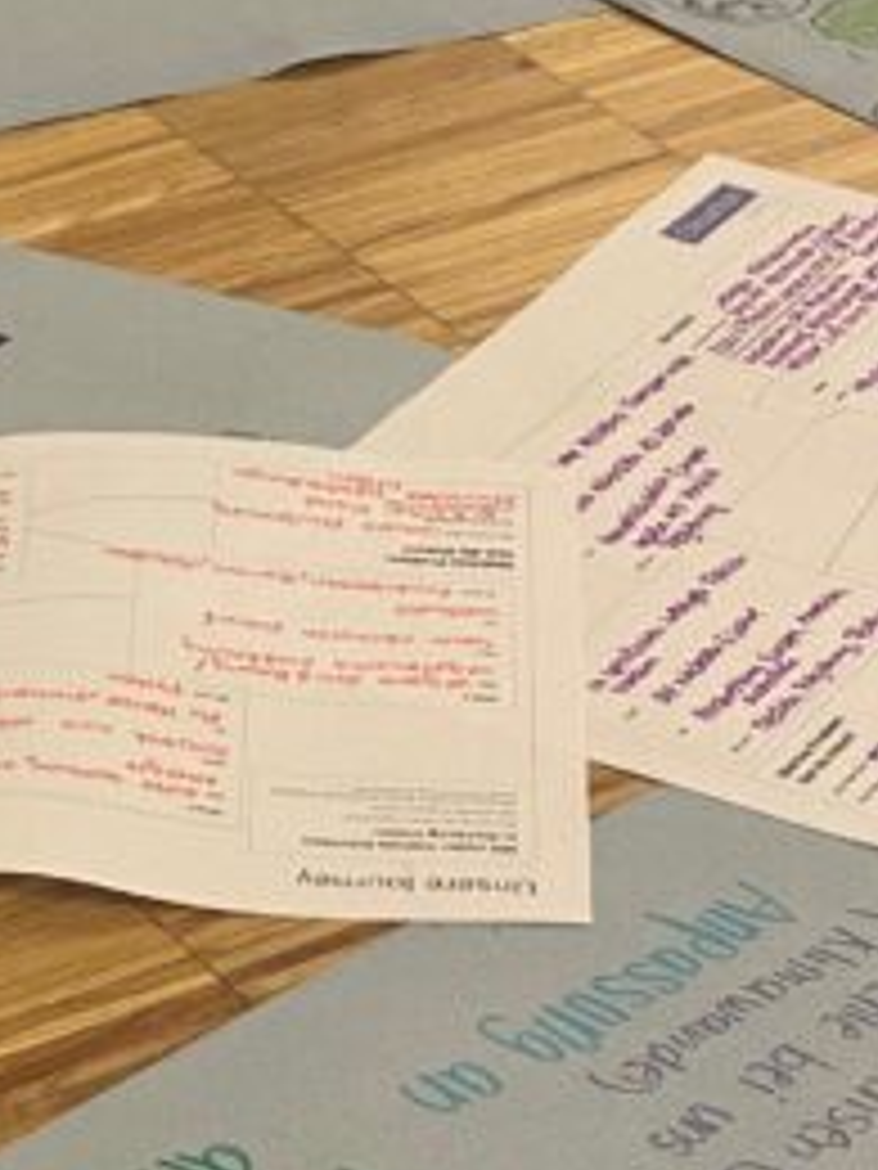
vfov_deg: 9.7
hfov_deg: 7.2
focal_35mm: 205
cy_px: 670
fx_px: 6933
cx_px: -54
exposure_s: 1/50
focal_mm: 6
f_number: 2
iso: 125
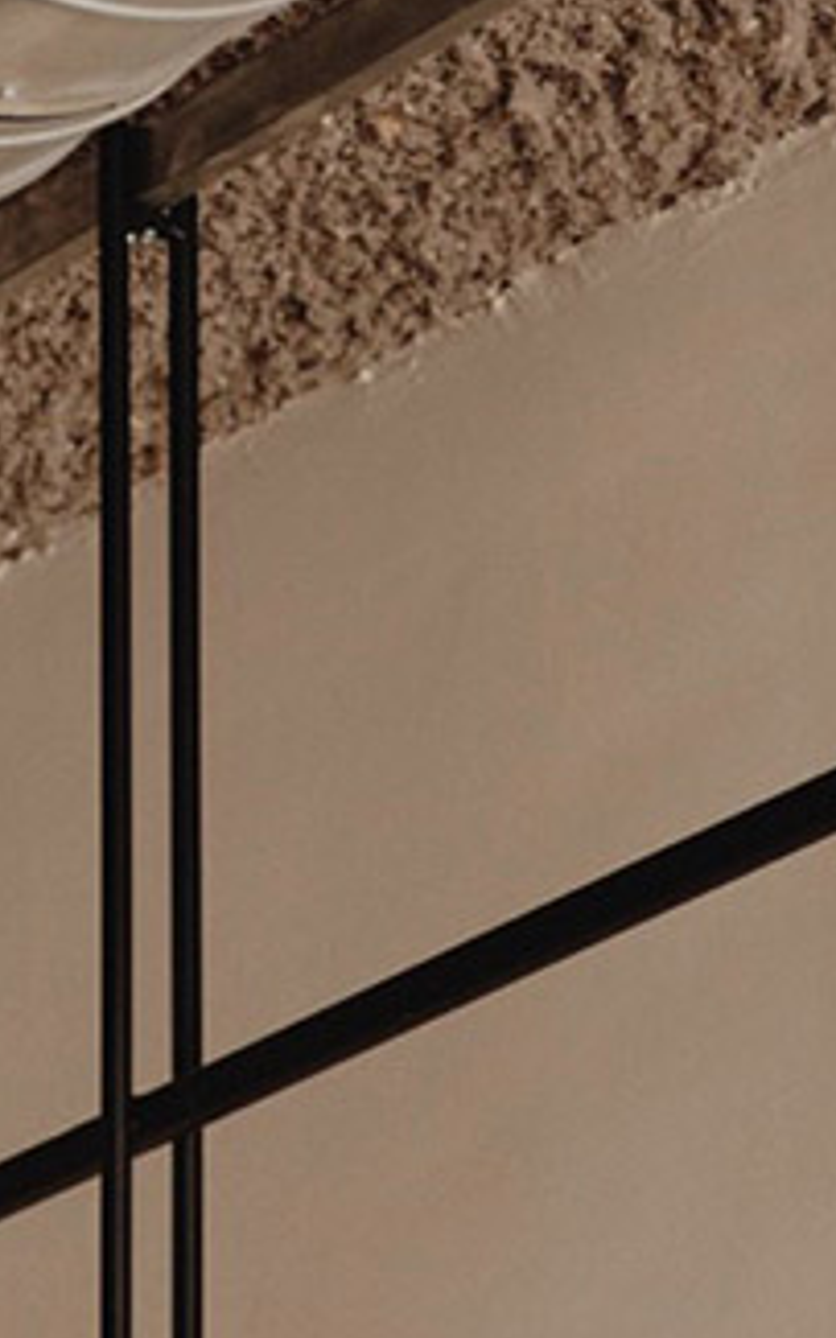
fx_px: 10795
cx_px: 478
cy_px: 1404
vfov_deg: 7.1
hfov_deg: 4.4
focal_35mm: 296
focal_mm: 90
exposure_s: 1/10
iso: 200
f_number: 6.4
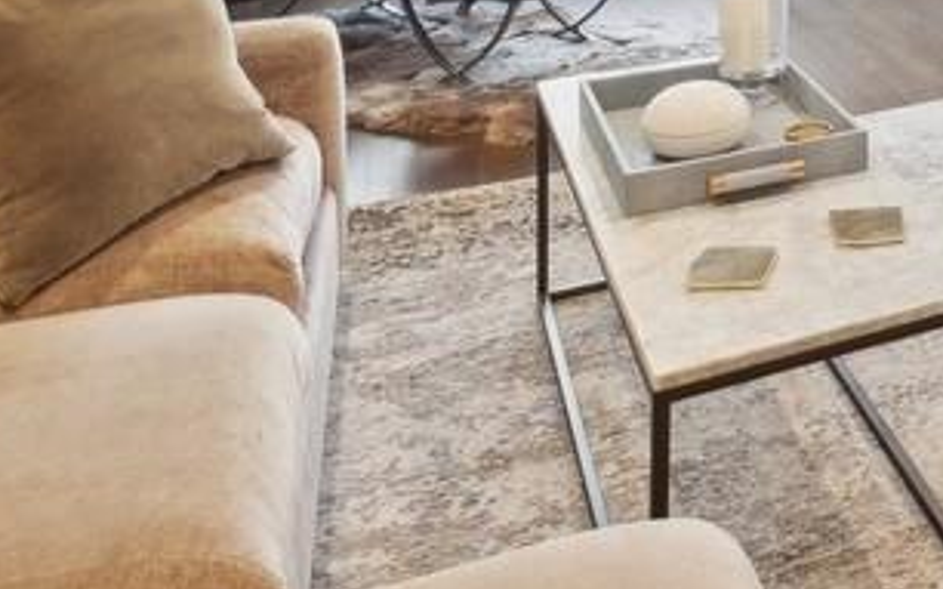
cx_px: 1106
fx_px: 1156
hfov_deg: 35.7
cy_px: -200
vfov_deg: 24.5
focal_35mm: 45
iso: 320
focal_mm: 10
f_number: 9
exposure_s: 1/3.33
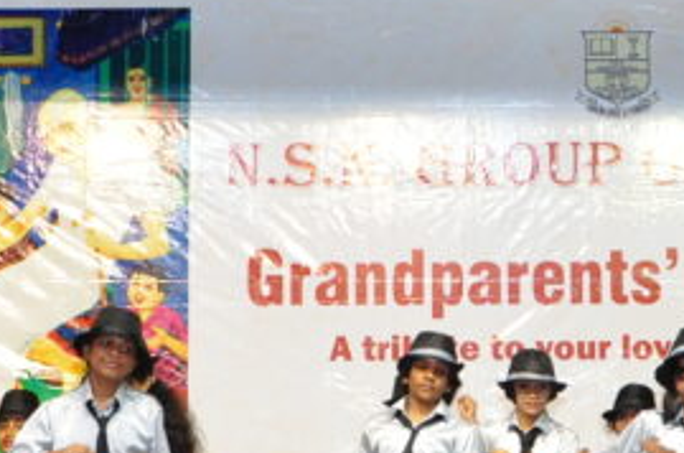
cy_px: 94
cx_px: 473
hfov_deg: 11.2
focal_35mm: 183
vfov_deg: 7.5
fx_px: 3469
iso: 1250
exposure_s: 1/125
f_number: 5.6
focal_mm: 32
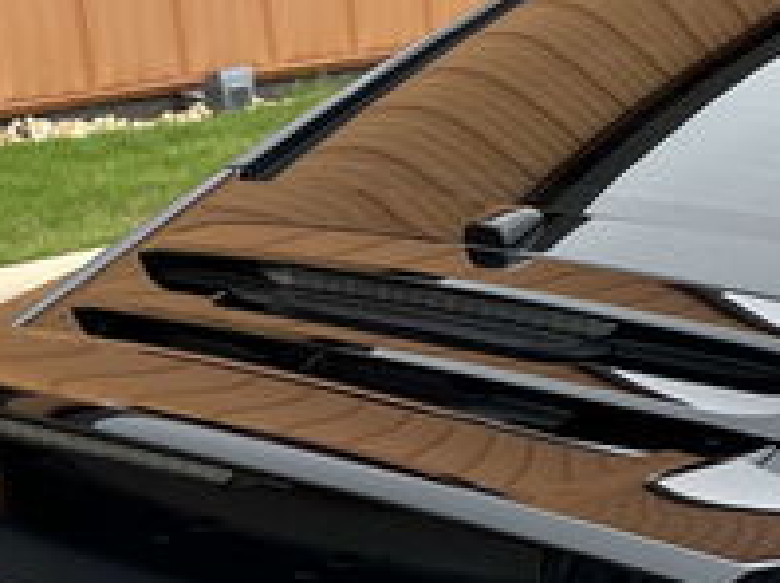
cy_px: 658
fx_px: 2273
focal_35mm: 101
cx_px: 863
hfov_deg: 18.7
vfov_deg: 14.3
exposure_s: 1/668
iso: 50
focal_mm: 5.1
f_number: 1.6
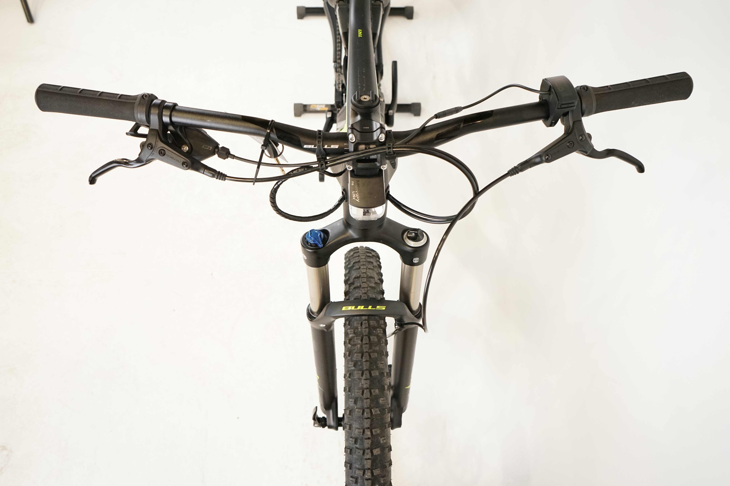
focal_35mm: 28
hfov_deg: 65.5
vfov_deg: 46.4
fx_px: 568
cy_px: 243
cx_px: 365
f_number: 6.3
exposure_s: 1/200
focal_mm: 28
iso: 3200
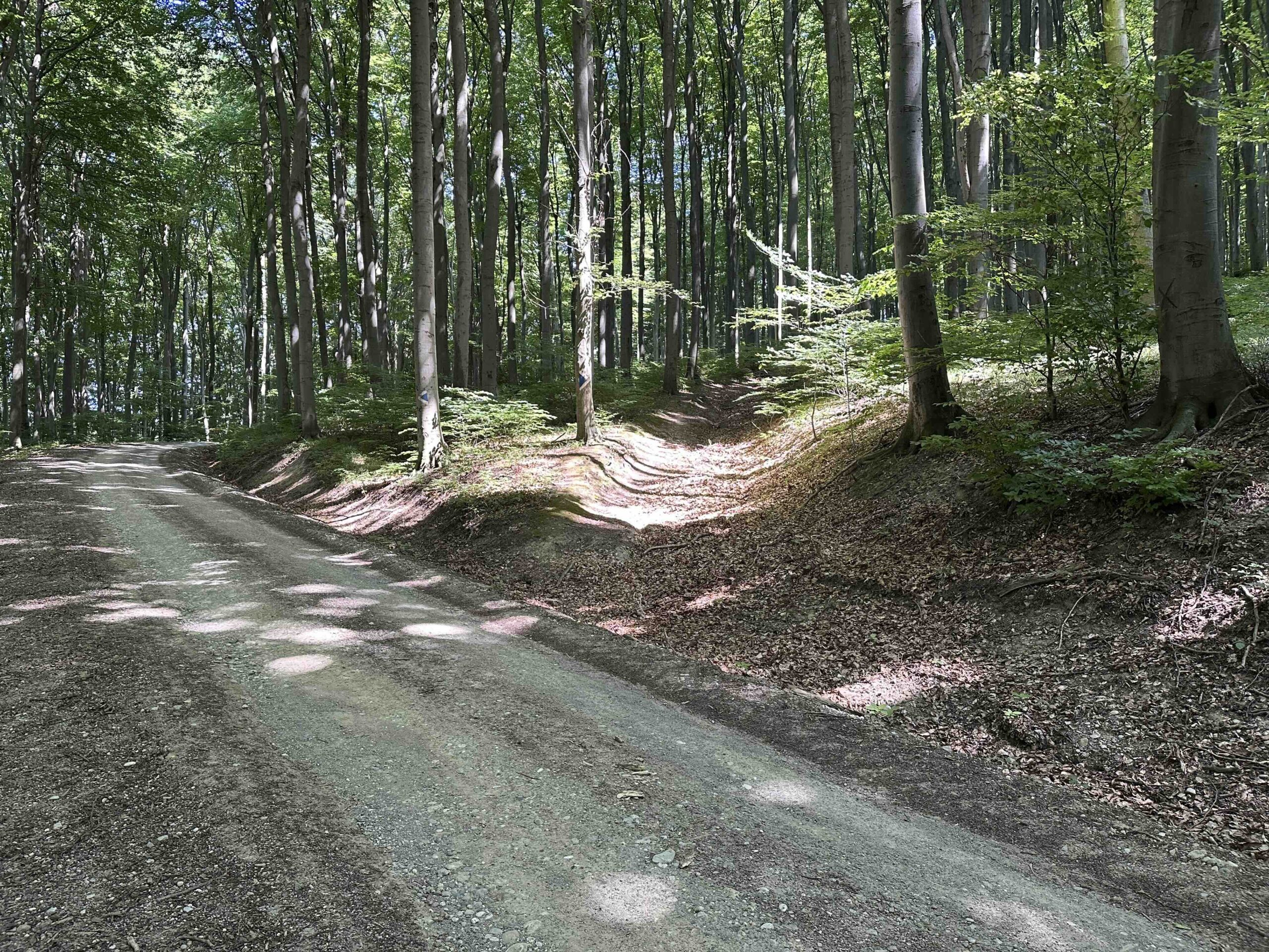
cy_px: 476
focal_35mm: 24
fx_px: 880
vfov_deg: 56.8
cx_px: 634
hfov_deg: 71.6
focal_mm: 6.86
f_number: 1.78
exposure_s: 1/121
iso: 160
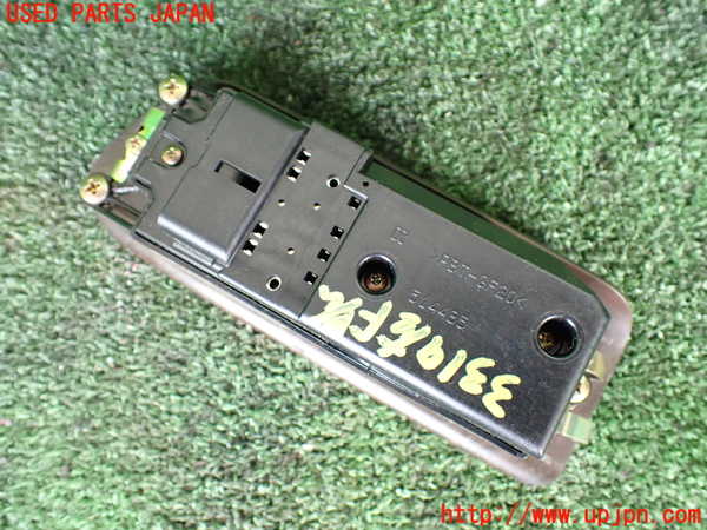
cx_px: 354
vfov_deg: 46.8
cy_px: 265
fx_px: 613
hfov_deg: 60.0
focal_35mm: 30
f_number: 2.3
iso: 800
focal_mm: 5.4
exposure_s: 1/125
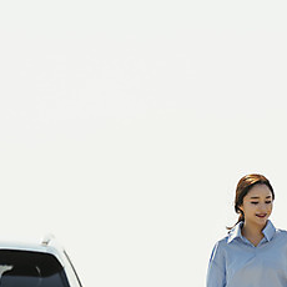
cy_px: 218
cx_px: 150
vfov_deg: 4.3
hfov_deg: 4.3
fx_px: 3846
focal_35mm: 410
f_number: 2.8
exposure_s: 1/5000
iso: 100
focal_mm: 185
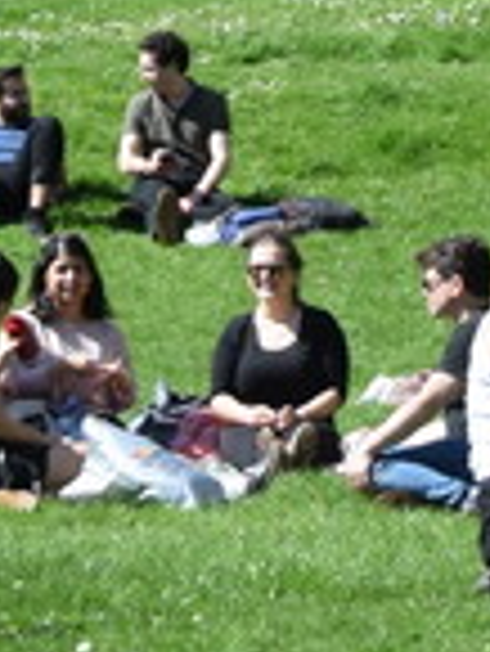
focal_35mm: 382
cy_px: -782
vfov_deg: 5.1
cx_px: 103
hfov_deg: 3.9
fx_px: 7199
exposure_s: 1/320
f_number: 9
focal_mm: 32
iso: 200
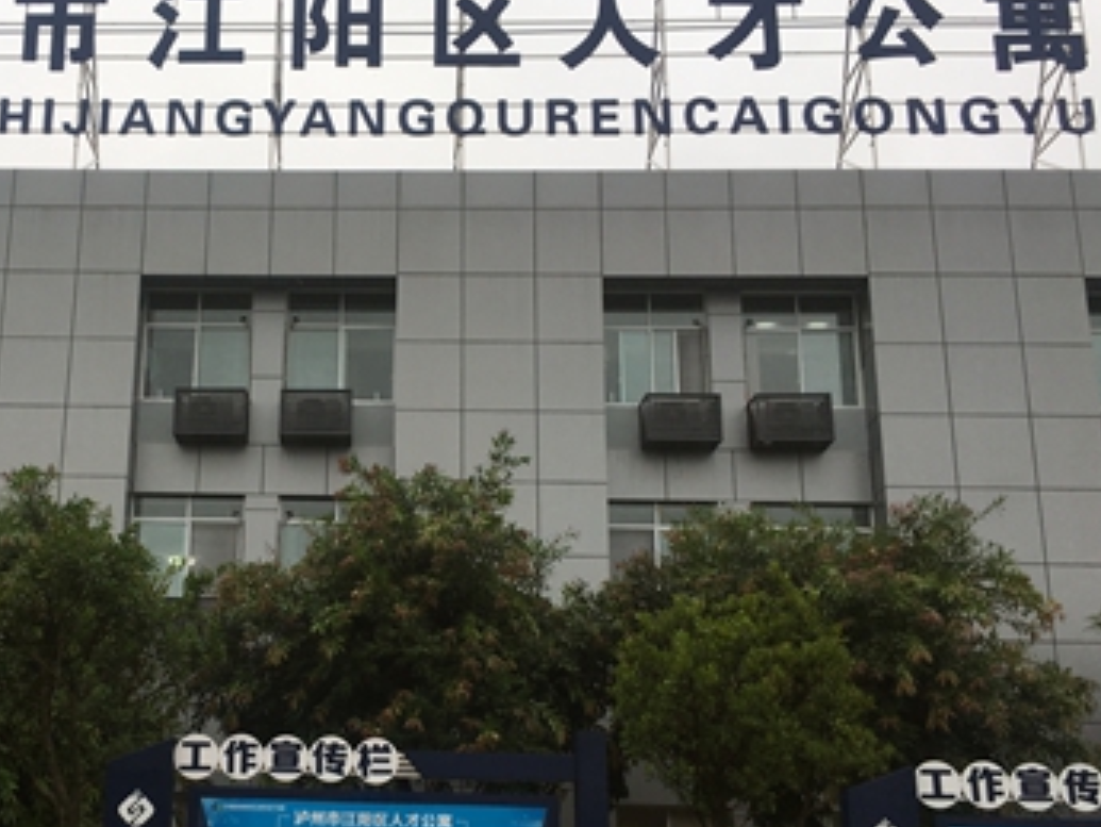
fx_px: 1336
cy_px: 528
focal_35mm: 42
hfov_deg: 43.8
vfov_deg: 34.2
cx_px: 326
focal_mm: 4.15
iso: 25
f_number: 2.2
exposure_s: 1/340
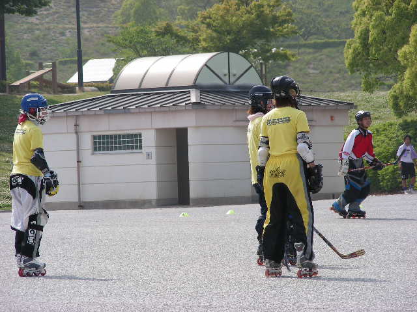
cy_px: 156
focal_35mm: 230
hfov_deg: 8.6
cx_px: 208
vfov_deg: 6.5
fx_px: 2771
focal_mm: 38.3
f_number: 4
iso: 50
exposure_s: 1/346
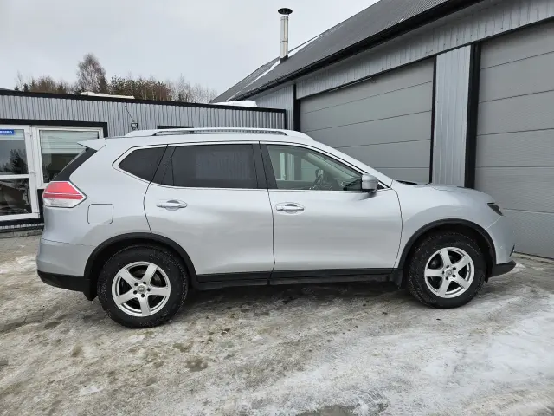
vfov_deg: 58.9
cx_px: 277
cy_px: 208
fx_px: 368
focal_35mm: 23
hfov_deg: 73.9
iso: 25
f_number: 1.8
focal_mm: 5.4
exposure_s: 1/504
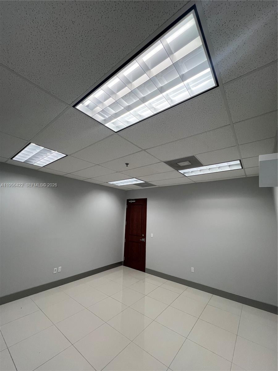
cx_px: 139
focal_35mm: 13
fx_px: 139
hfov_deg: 89.9
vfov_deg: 106.2
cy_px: 186
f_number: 1.8
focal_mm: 1.57
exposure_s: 1/120
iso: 125
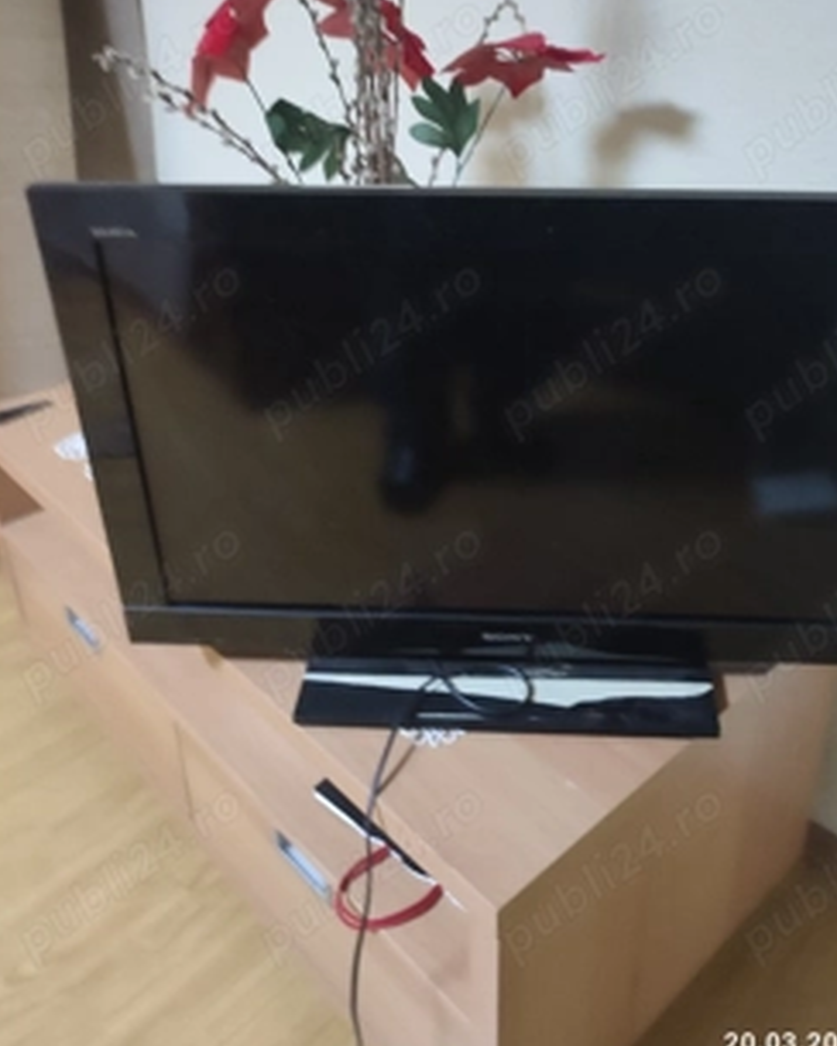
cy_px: 405
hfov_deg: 45.6
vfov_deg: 55.1
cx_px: 491
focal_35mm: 32
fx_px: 991
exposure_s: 1/17
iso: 1712
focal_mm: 6.04
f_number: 1.9
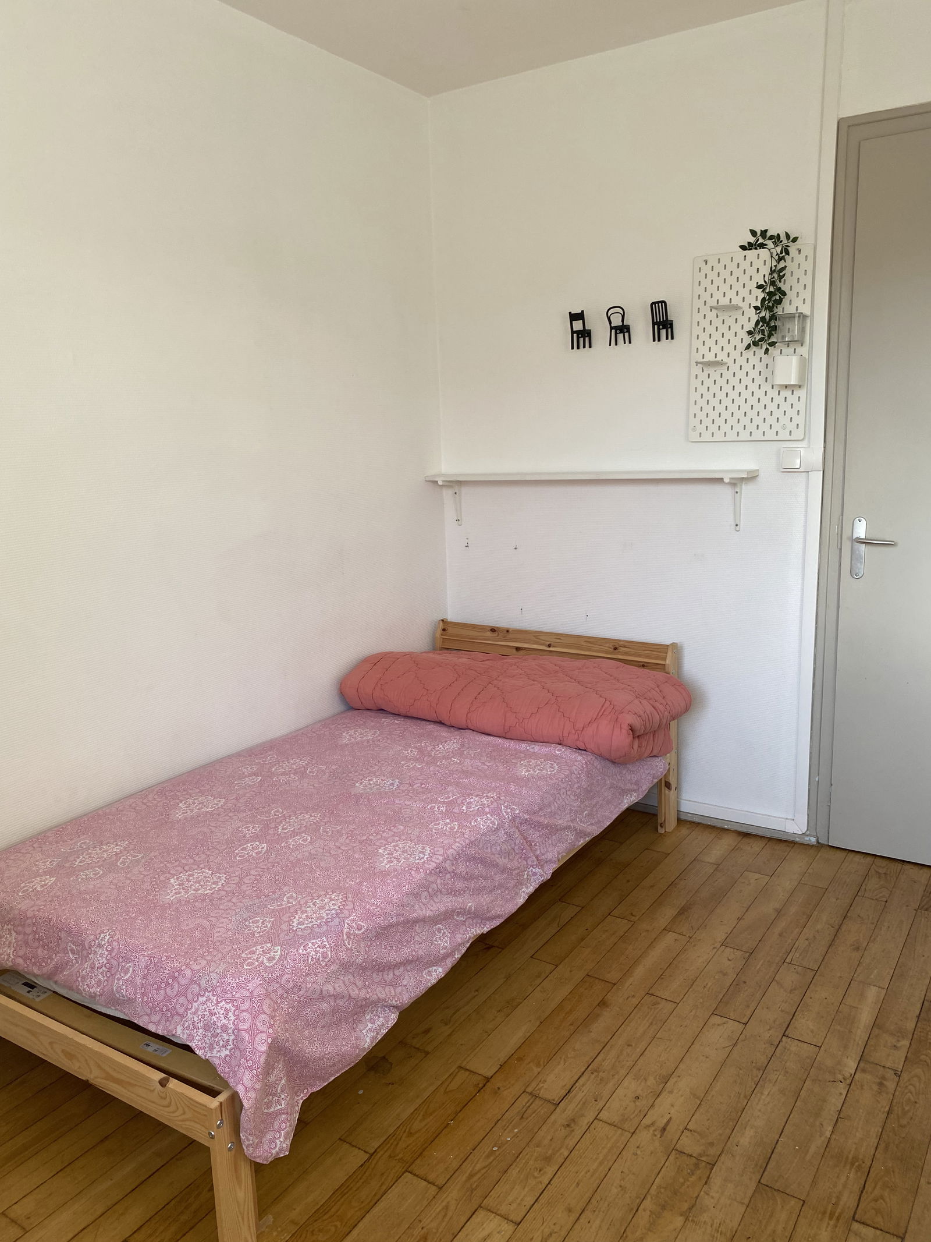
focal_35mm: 26
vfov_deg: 67.3
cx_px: 466
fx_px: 932
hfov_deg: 53.1
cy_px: 621
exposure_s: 1/121
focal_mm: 4.25
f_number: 1.8
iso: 80
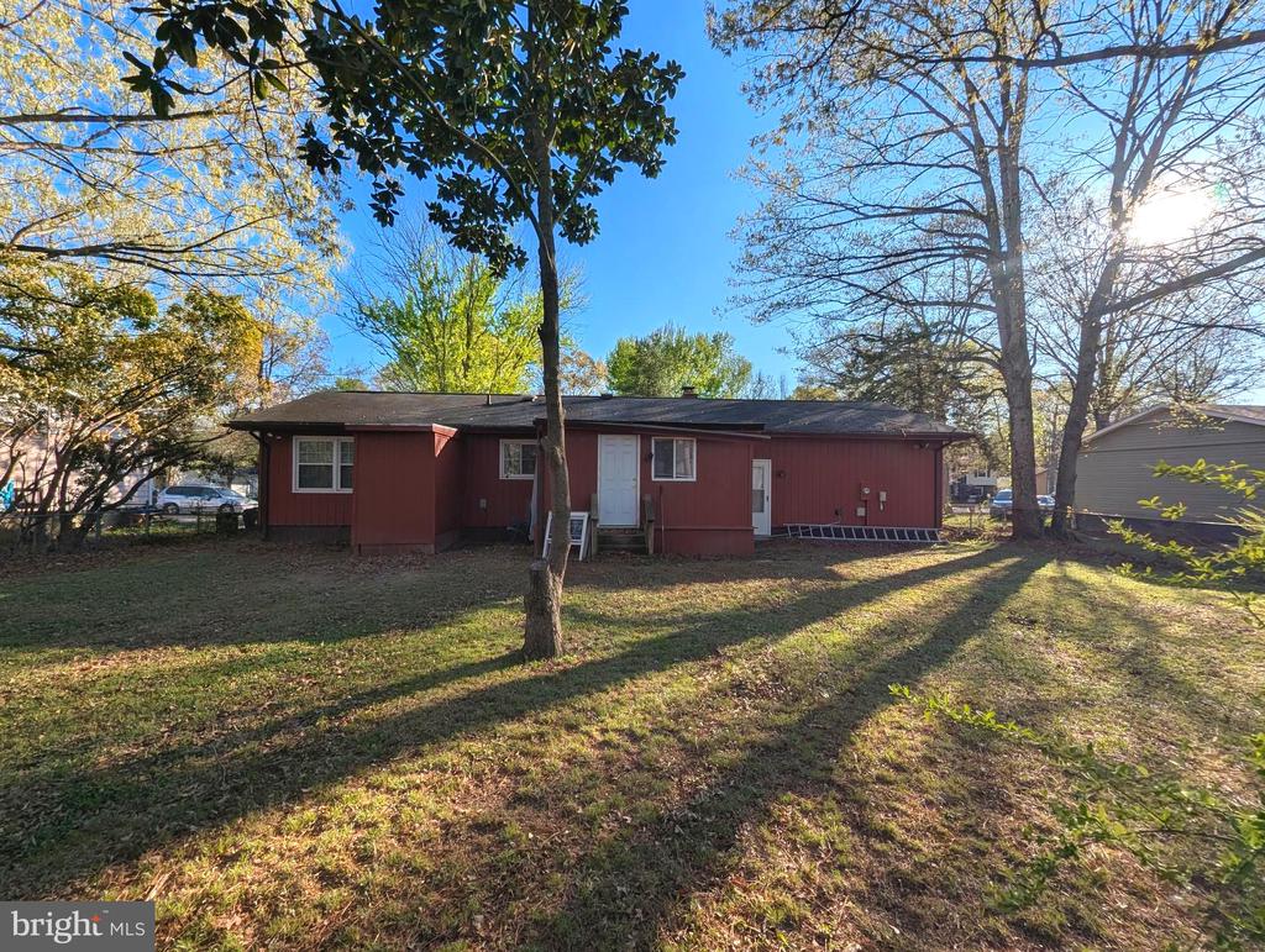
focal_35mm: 13
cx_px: 632
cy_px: 476
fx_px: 476
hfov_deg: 106.1
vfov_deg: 90.1
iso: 47
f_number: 2.2
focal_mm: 1.95
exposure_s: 1/1795
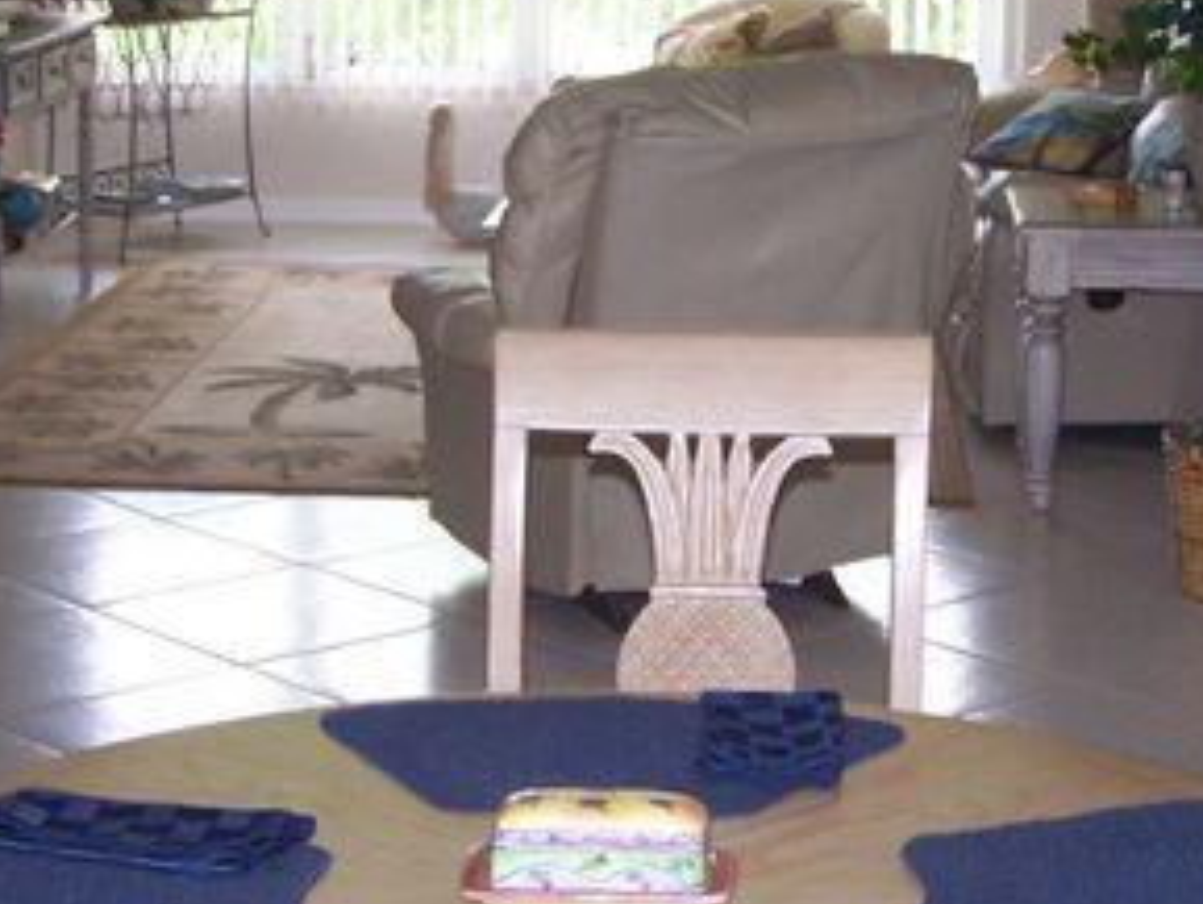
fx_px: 3199
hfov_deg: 21.2
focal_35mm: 92
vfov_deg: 16.1
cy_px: 398
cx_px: 774
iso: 140
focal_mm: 6.3
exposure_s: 1/60
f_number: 2.8
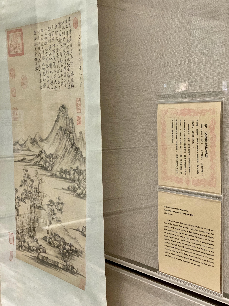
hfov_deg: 28.0
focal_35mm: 52
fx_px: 459
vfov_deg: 36.8
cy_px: 153
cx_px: 114
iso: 640
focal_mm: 6
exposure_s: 1/30
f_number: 2
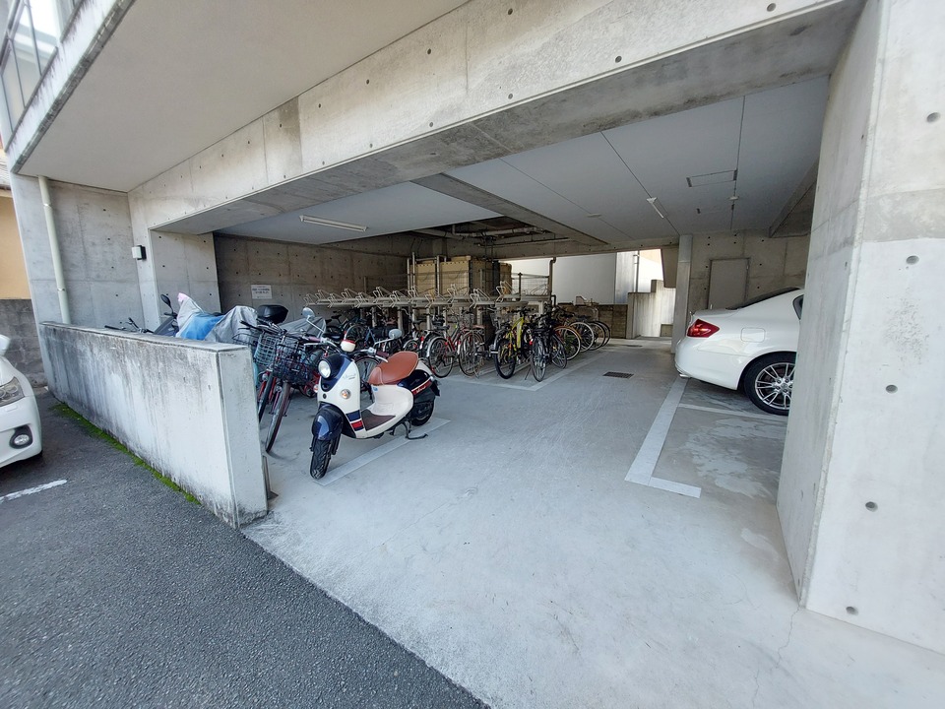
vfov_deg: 89.9
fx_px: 355
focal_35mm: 13
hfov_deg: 106.2
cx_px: 472
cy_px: 354
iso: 50
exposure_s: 1/141
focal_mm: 1.74
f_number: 2.2
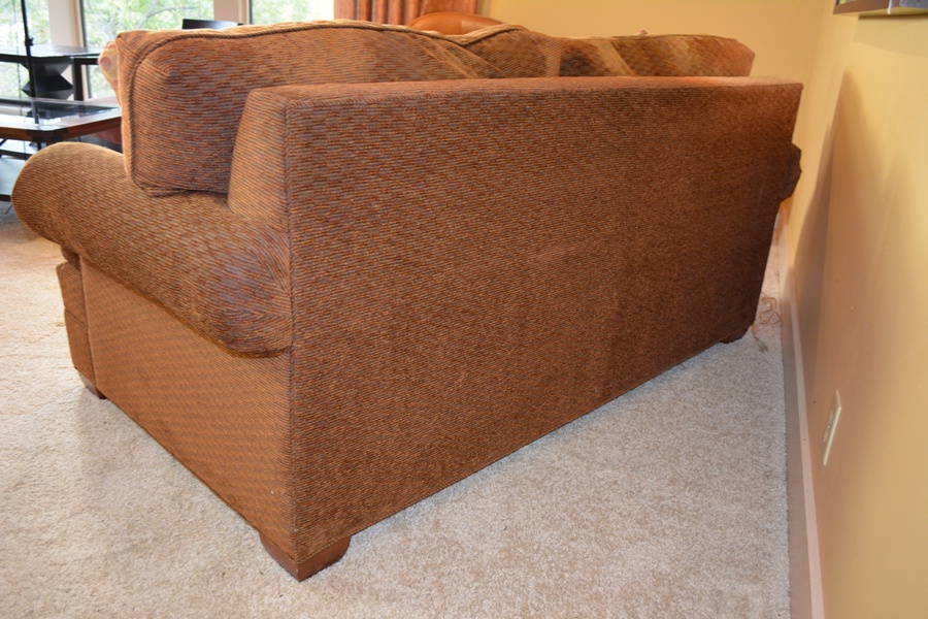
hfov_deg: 61.9
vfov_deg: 43.6
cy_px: 310
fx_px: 773
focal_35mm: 30
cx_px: 464
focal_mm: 20
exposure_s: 1/60
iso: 1600
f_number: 3.8
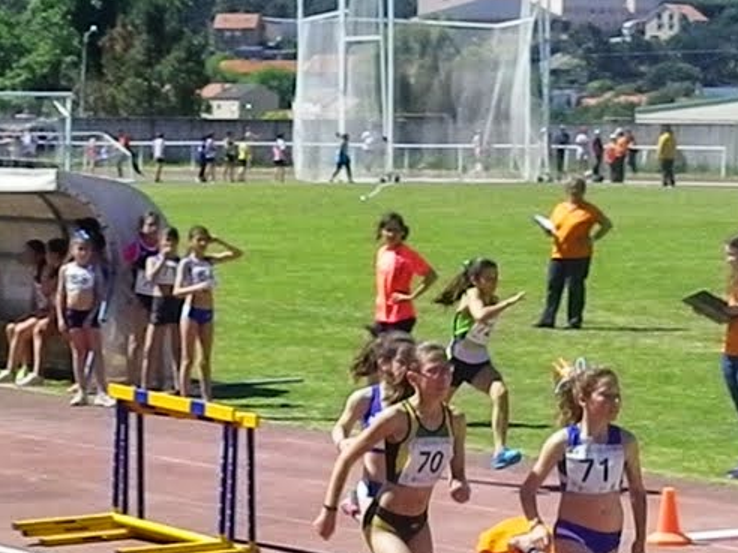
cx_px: 178
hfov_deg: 11.1
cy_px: 420
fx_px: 3774
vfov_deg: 8.4
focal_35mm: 177
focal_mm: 14.9
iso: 640
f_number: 13.3
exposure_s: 1/320
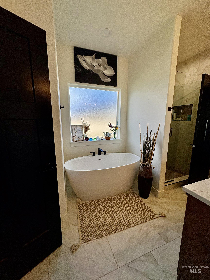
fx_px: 113
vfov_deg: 102.1
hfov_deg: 85.7
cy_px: 140
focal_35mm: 14
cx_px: 105
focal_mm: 2.22
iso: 40
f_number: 2.2
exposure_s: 1/325
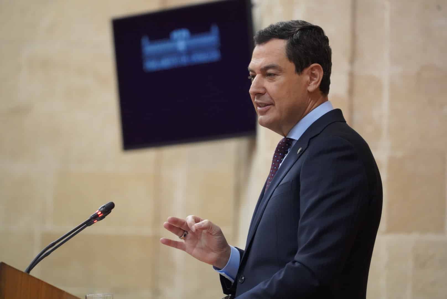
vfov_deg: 5.0
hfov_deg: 7.4
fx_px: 3454
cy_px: 150
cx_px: 224
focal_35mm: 278
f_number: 5.6
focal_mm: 278
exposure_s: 1/320
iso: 10000
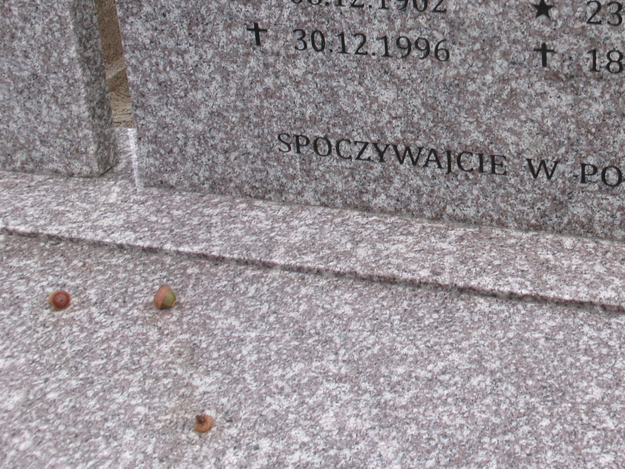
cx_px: 483
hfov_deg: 31.0
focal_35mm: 61
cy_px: 35
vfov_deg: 23.3
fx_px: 1101
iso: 100
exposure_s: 1/45
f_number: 3.9
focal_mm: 5.1
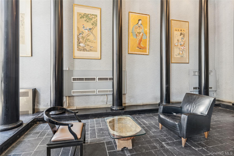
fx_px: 110
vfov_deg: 70.4
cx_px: 117
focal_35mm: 17
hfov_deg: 93.3
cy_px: 78
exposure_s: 1/1.67
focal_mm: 17
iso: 200
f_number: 10
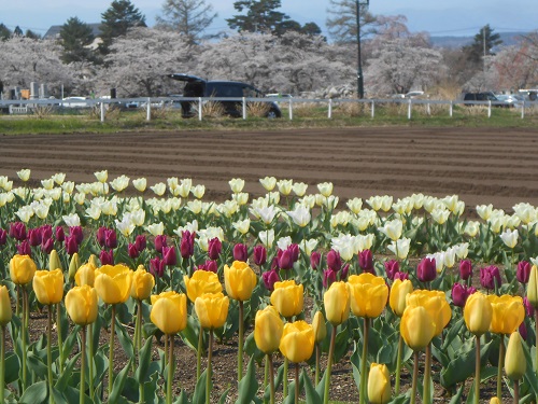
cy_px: 202
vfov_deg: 12.5
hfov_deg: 16.6
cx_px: 269
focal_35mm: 119
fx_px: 1849
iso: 80
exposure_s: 1/400
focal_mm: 21.2
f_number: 5.5
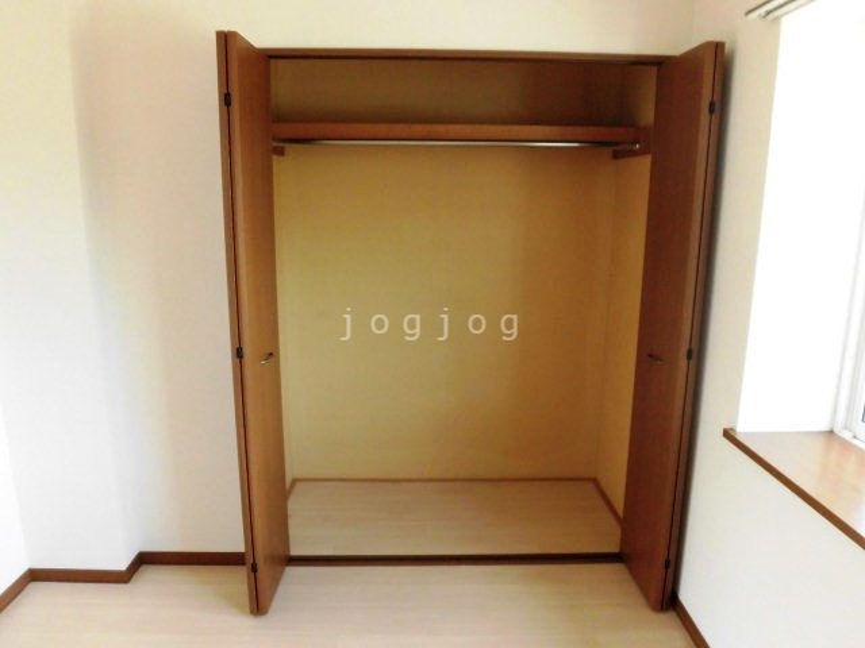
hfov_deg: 71.6
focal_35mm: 24
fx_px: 600
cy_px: 324
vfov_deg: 56.8
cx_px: 432
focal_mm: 4.3
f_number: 3.1
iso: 200
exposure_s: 1/50
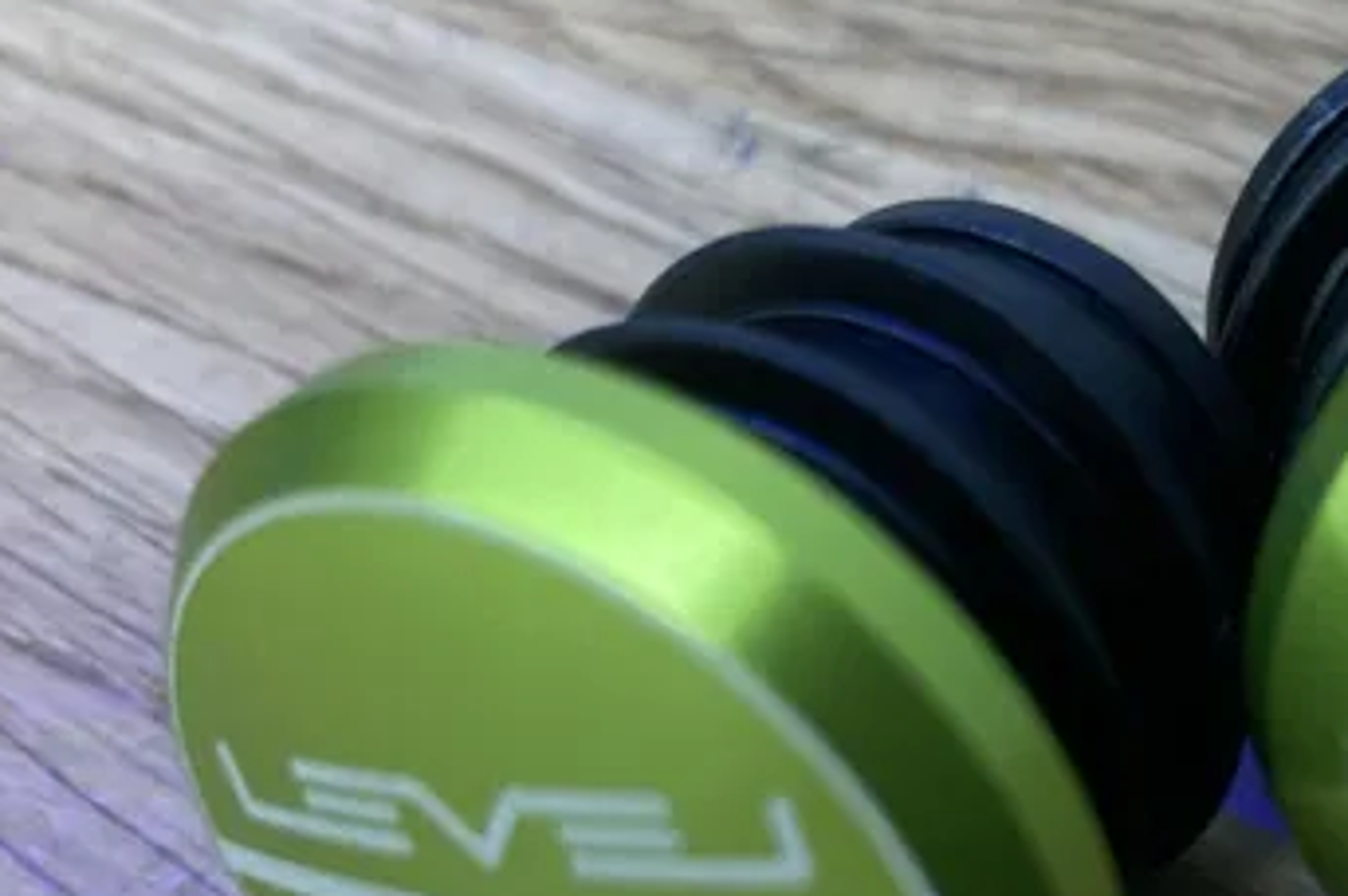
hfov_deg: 28.6
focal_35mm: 68
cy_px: 562
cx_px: 1207
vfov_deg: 19.9
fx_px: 2544
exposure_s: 1/50
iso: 80
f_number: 1.8
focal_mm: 3.99
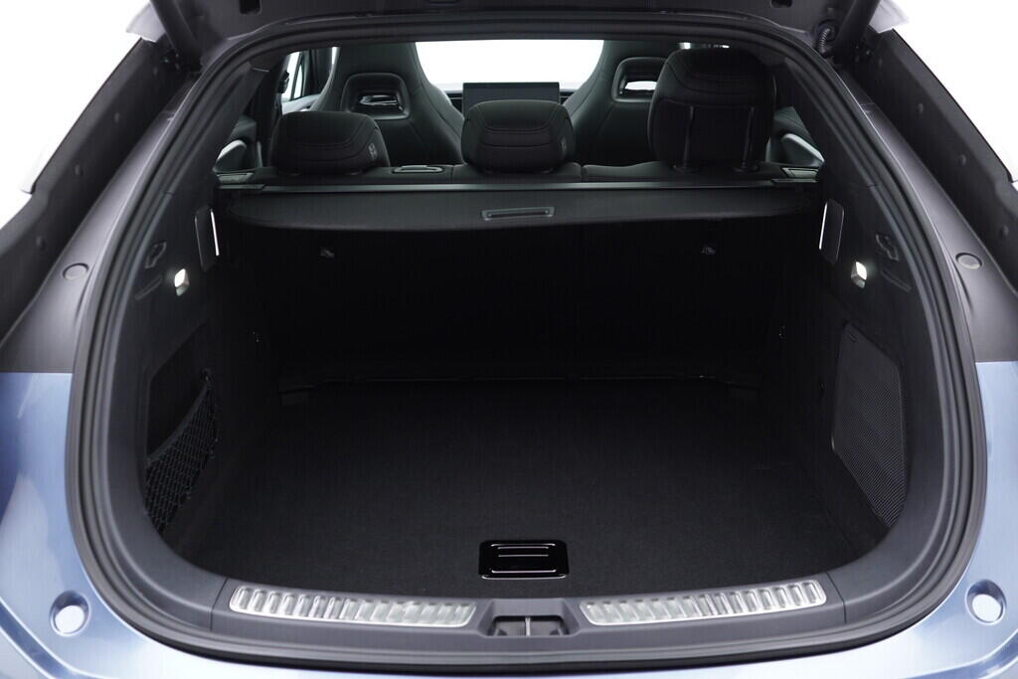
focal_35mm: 36
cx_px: 509
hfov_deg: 53.1
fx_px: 1018
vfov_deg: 36.9
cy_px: 340
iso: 320
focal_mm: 24
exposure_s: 1/40
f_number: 2.8
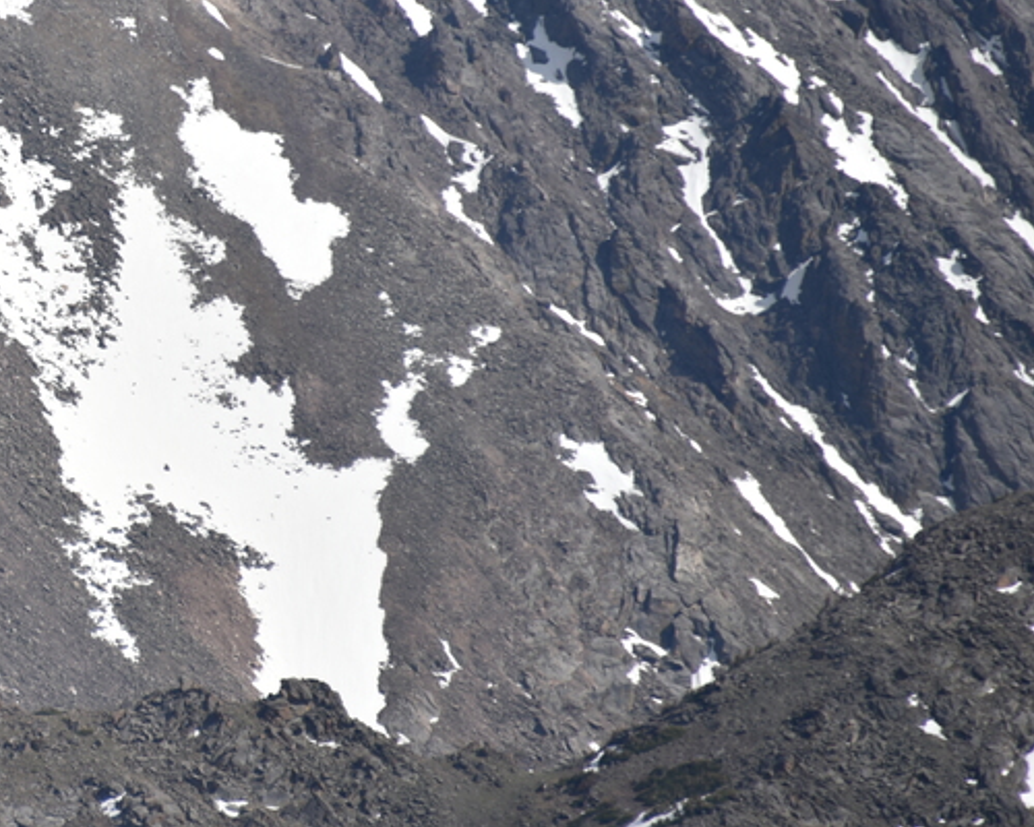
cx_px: -273
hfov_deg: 2.7
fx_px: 22064
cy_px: 205
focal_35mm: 721
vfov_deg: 2.1
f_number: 7.1
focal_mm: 300
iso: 100
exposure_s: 1/640
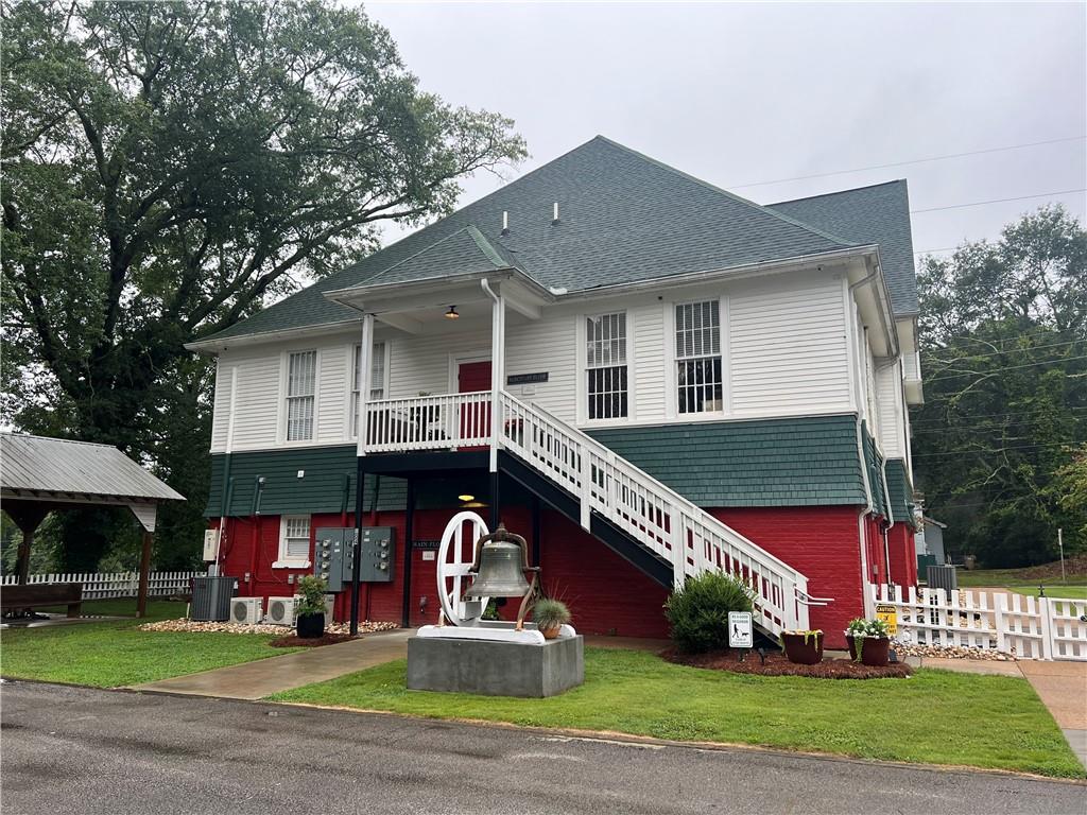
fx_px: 816
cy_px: 408
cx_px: 544
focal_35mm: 26
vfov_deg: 53.1
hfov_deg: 67.3
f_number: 1.5
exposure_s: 1/152
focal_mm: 5.7
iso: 40
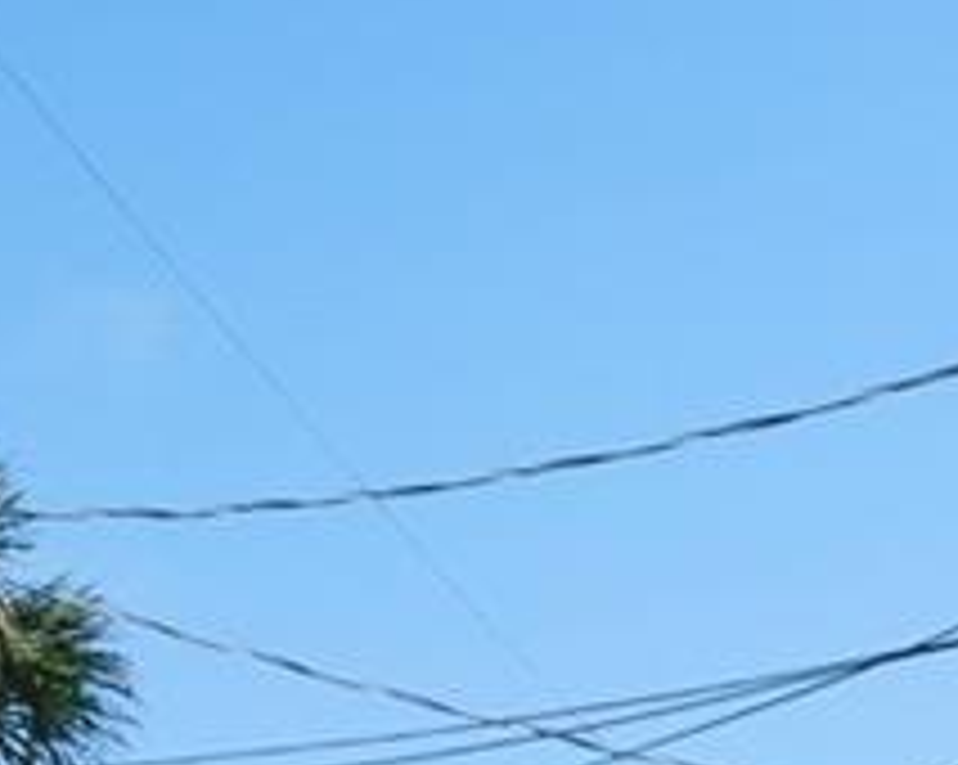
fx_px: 3896
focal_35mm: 138
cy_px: 1858
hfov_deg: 11.4
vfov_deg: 9.8
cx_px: -1403
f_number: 8
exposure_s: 1/640
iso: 200
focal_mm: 13
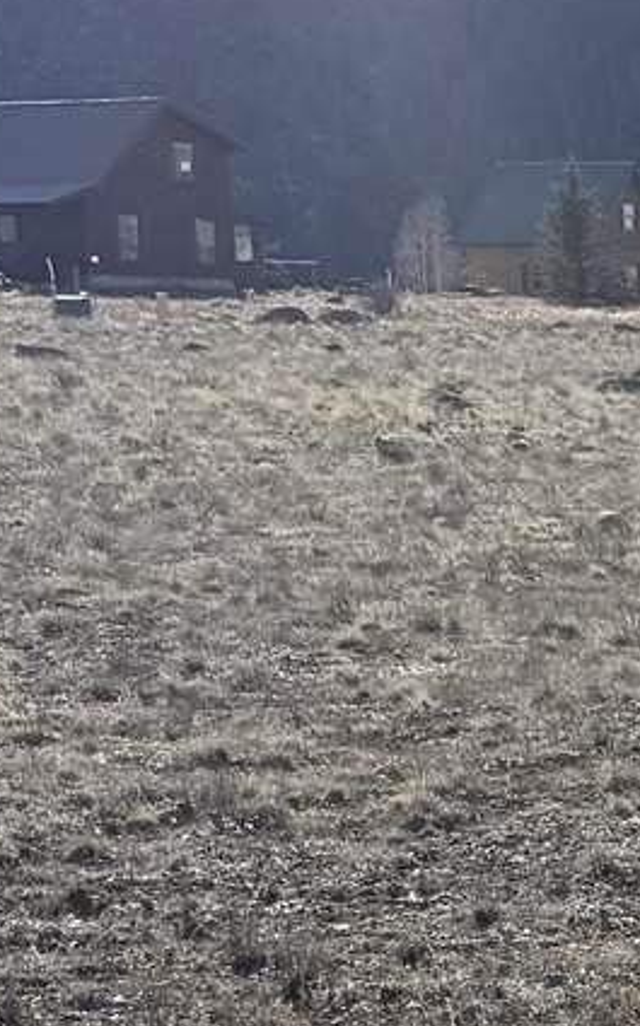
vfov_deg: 15.0
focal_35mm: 138
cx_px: 1741
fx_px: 3858
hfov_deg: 8.4
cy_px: 871
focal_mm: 6.76
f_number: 1.78
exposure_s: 1/4975
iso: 80
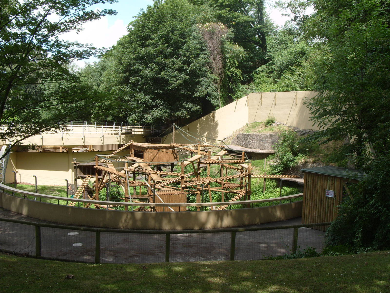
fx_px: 394
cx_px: 195
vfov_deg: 40.7
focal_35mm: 35
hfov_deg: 52.6
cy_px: 146
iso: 80
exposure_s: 1/250
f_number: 4.8
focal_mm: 7.8
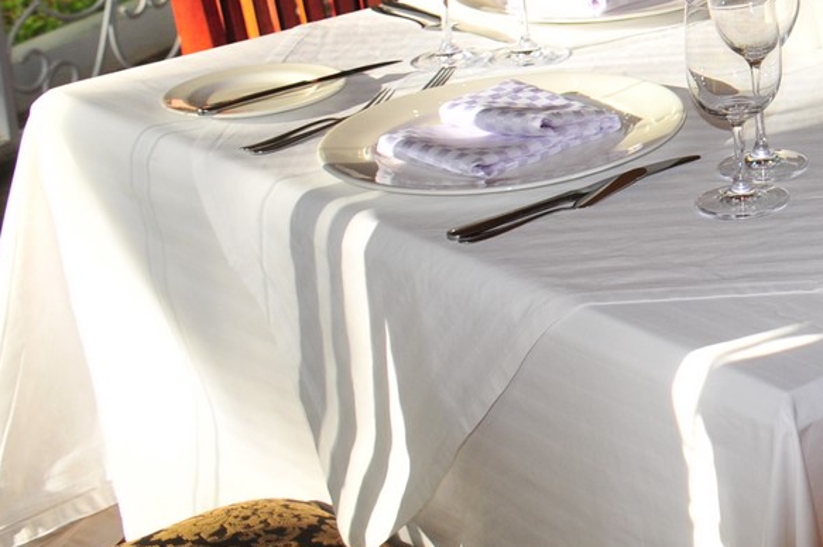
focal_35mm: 97
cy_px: -193
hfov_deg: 19.0
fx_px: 2214
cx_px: 1163
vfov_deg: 13.5
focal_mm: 22
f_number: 3.8
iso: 250
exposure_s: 1/250
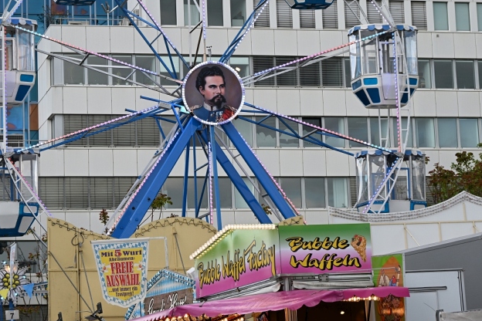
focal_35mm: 116
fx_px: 1553
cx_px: 161
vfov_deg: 11.8
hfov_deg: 17.6
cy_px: 90
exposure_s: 1/160
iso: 100
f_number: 6
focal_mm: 77
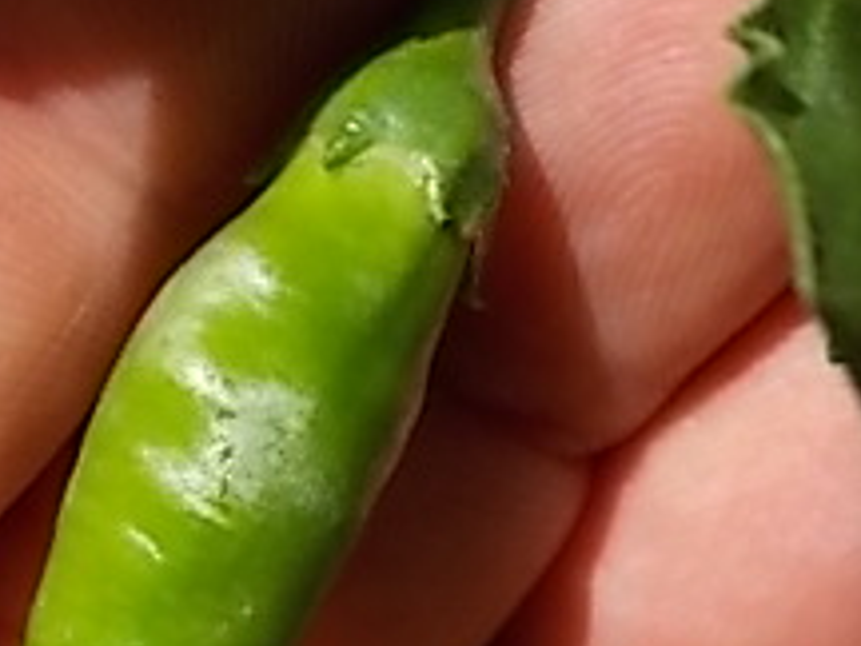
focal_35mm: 89
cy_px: 542
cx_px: 239
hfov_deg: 21.9
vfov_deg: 16.4
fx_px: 2214
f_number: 8.6
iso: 80
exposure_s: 1/160
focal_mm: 5.3
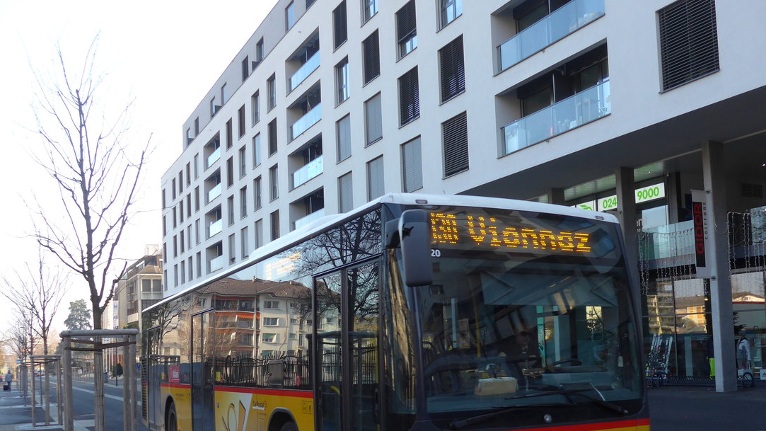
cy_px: 311
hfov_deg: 56.6
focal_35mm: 35
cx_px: 373
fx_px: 711
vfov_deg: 33.2
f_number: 2.8
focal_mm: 6
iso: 125
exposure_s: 1/250
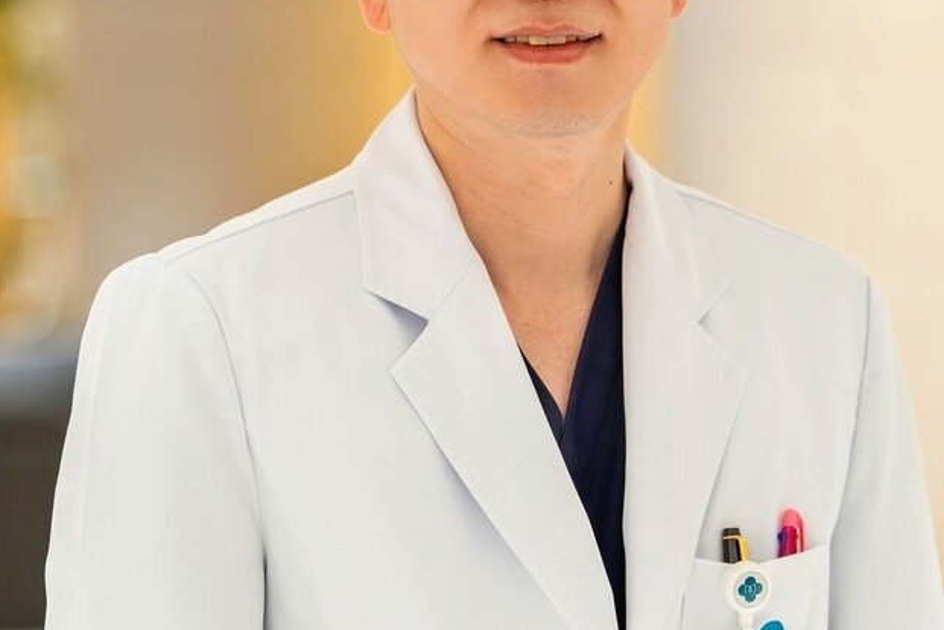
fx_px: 5795
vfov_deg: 6.2
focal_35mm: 221
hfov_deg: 9.3
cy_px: 203
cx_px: 511
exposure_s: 1/500
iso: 800
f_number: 2.5
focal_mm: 98
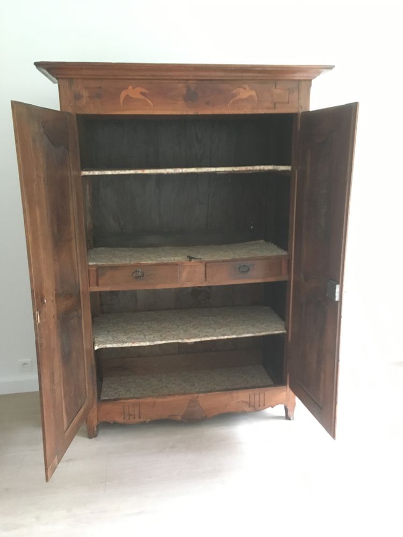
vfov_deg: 61.7
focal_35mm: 29
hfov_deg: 48.2
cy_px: 268
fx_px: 450
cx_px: 202
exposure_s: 1/17
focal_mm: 4.15
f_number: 2.2
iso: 500
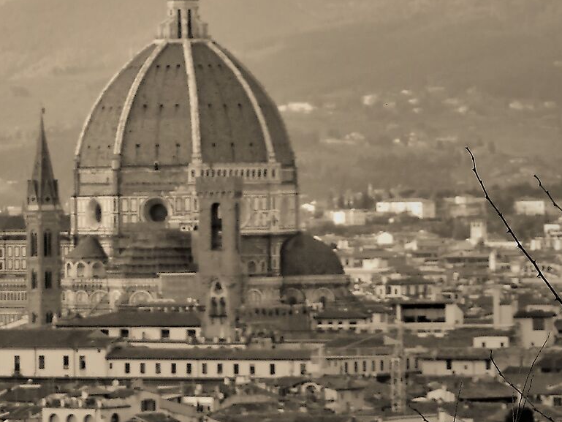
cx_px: -213
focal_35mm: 315
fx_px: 5115
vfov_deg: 4.7
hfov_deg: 6.2
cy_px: 26
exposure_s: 1/640
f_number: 5.6
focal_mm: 70
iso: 200
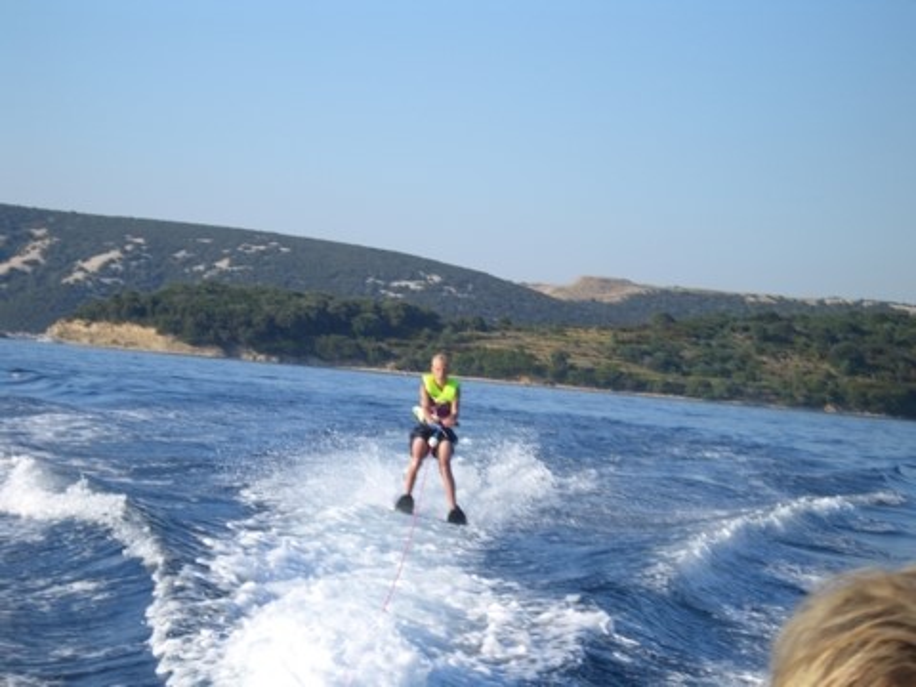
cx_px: 458
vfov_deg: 13.0
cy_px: 344
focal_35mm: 114
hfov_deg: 17.3
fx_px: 3017
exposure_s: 1/320
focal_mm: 18.6
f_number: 5.2
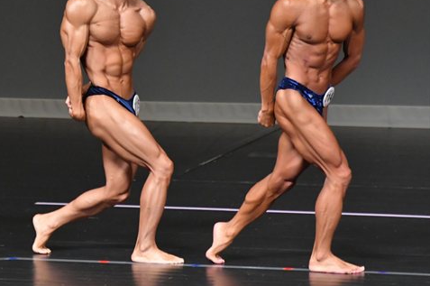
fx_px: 6109
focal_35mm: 512
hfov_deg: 4.0
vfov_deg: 2.7
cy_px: 118
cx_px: 85
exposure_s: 1/400
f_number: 5.6
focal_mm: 210
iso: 5000
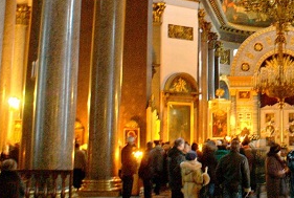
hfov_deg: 26.4
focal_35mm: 72
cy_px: -10
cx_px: 300
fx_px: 590
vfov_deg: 18.4
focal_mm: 18
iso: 400
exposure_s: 1/1.67
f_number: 3.5
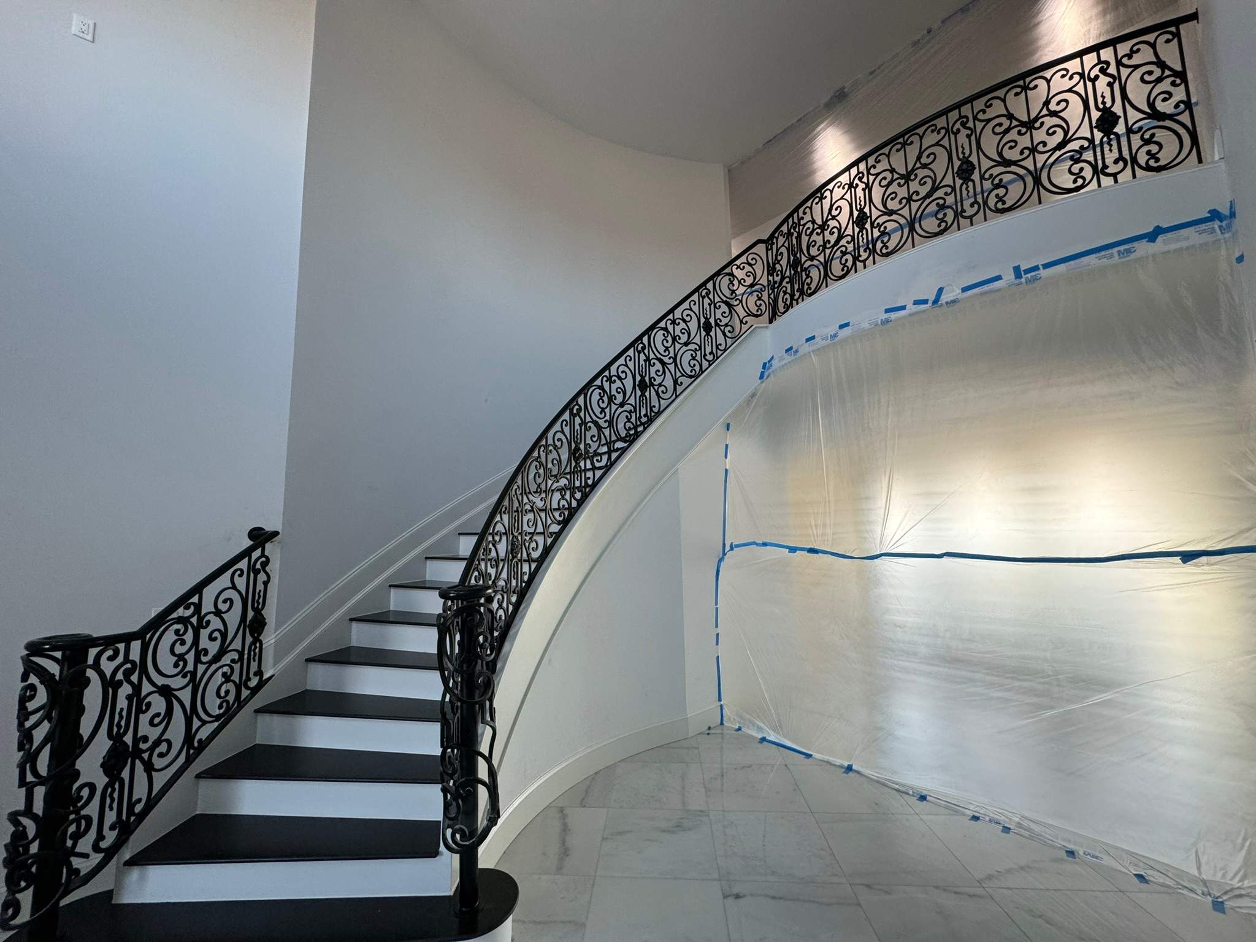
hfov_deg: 102.1
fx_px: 508
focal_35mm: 14
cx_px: 628
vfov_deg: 85.7
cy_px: 471
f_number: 2.2
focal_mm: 2.22
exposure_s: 1/99
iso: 160
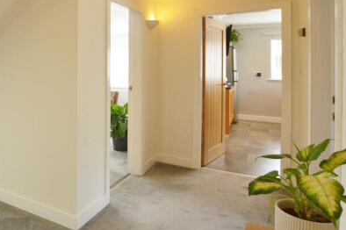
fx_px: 240
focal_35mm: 25
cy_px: 132
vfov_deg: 51.0
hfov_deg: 64.1
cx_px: 61
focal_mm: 10
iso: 320
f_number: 8
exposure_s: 1/15
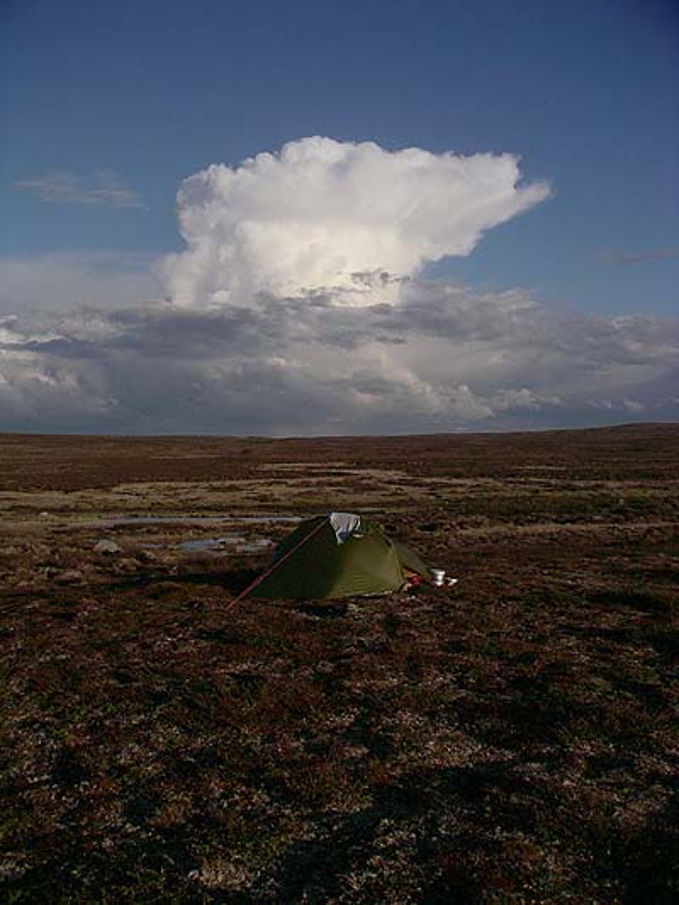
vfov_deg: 49.0
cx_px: 340
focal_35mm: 38
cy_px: 452
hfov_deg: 37.7
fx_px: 993
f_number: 6.6
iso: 50
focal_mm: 6
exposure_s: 1/380
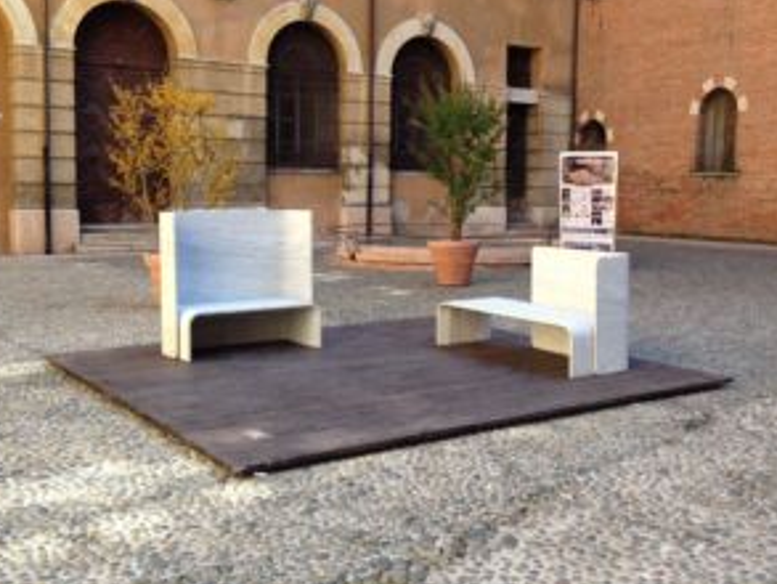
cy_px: 257
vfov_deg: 32.2
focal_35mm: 45
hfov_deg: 41.9
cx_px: 448
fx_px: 1010
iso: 50
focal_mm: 4.12
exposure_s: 1/201
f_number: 2.4
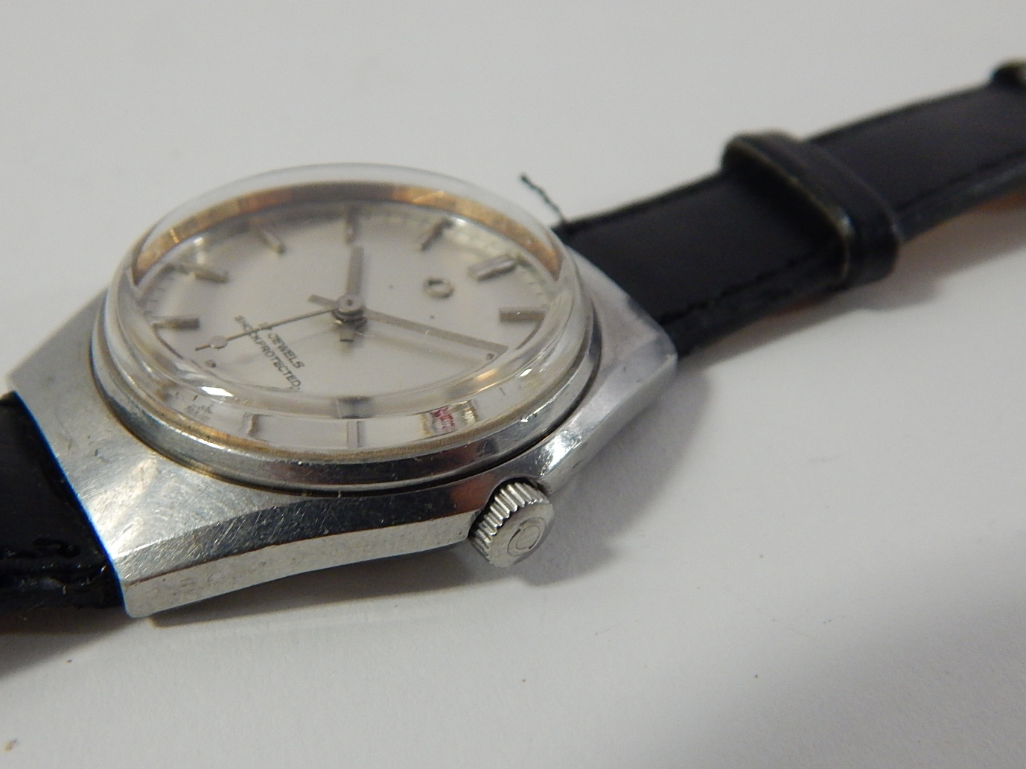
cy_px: 406
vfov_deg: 39.6
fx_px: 1067
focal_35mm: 36
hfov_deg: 51.2
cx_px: 452
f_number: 3.2
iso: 400
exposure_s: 1/60
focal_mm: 5.6
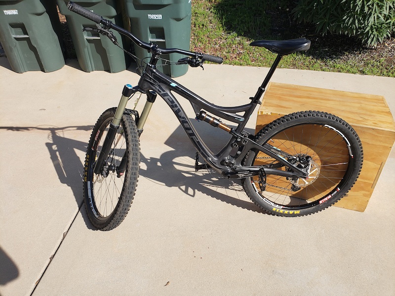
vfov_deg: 53.1
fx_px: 297
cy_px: 148
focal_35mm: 26
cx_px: 198
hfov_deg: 67.3
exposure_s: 1/1148
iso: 50
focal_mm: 4.3
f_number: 2.4
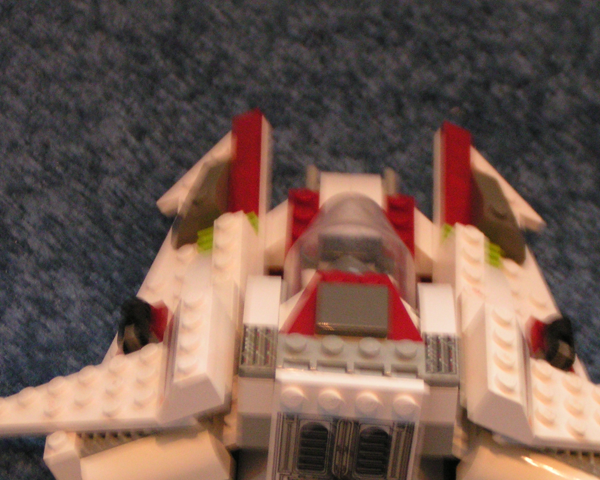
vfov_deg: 12.0
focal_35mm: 129
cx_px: 350
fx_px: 2291
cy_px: 310
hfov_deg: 14.9
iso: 200
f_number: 3.2
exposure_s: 1/6
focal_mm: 13.9
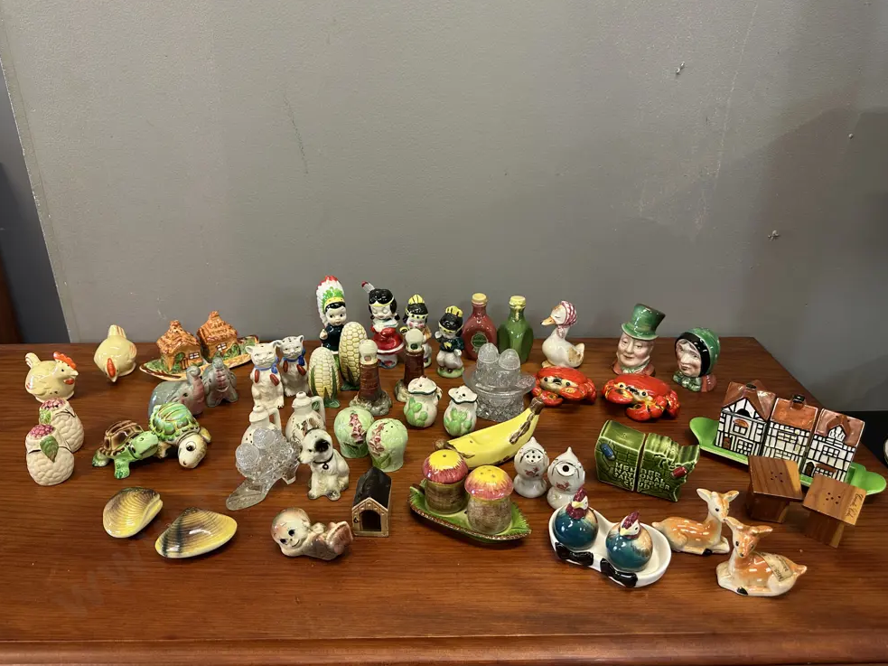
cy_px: 335
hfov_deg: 69.4
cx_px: 432
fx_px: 641
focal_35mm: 25
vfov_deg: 54.9
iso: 160
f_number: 1.78
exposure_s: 1/50
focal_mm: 6.86
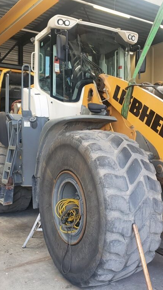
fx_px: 292
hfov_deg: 31.1
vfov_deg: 52.8
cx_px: 100
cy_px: 145
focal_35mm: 38
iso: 100
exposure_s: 1/100
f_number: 2.4
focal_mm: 4.32
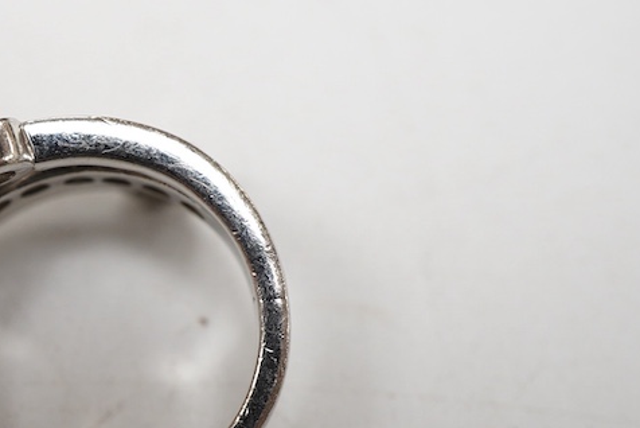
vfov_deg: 16.1
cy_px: 296
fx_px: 1512
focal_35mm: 85
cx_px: 58
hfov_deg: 23.2
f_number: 10
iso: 1250
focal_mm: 30
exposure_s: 1/125
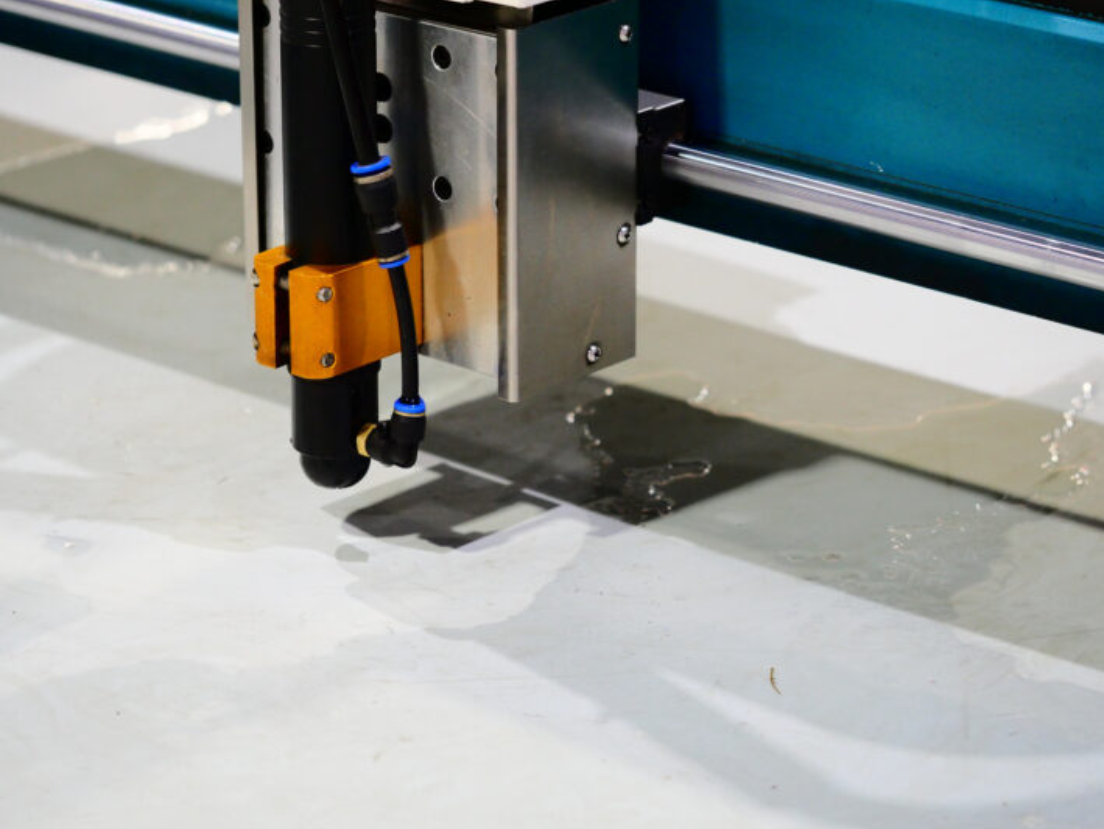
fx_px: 4147
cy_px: 385
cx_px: 573
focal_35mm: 130
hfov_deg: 15.2
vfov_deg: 11.4
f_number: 2.8
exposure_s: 1/40
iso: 1600
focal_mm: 60
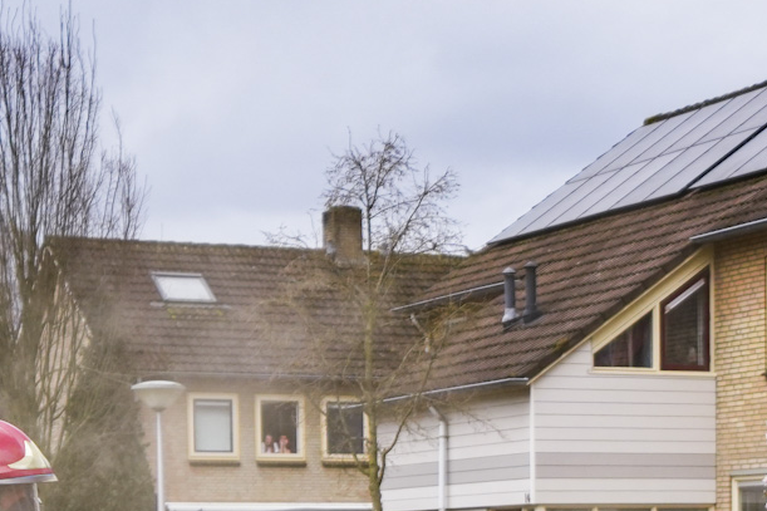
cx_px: 382
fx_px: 2343
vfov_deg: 12.1
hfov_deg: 18.6
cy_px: 637
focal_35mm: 110
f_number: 2.8
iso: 500
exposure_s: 1/4000
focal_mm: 35
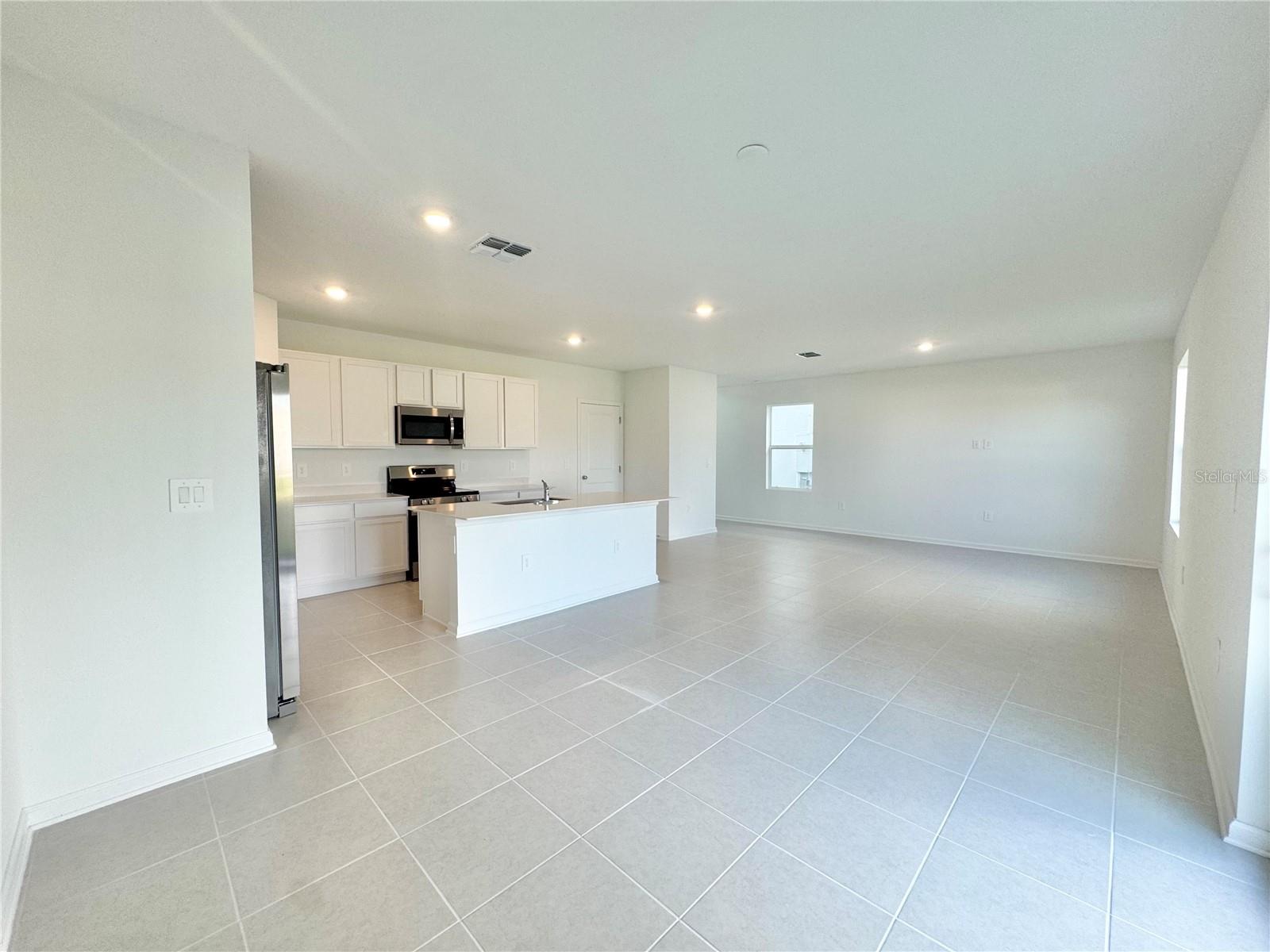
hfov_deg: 102.1
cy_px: 476
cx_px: 635
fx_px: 514
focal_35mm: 14
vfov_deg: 85.7
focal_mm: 2.22
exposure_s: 1/120
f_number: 2.2
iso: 100
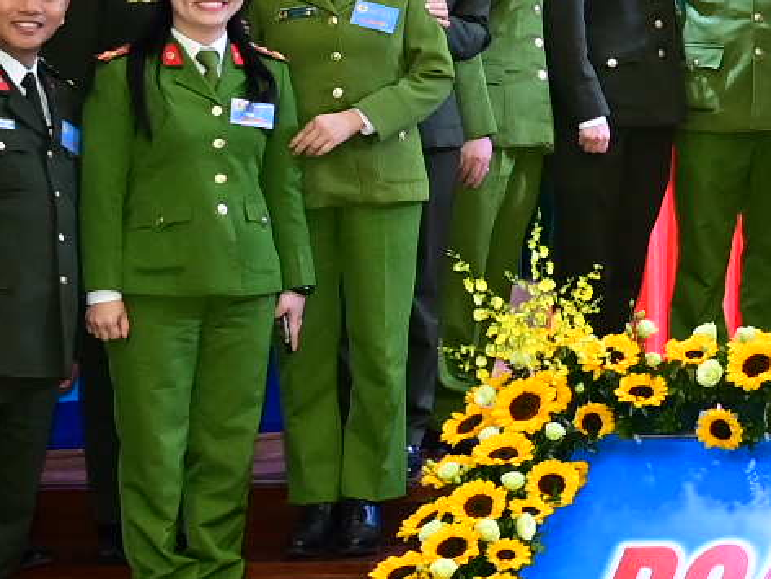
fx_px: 3767
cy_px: -145
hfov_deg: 9.8
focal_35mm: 169
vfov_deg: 8.7
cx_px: 2041
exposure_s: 1/160
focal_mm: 27.5
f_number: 4
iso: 2000
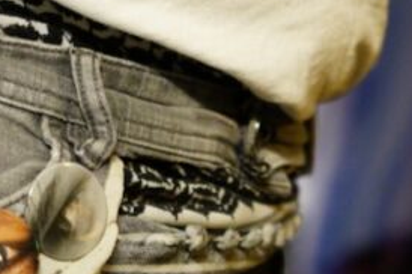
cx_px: -39
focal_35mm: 131
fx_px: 1497
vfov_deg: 10.1
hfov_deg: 15.3
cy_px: 394
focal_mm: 35
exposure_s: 1/100
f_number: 2
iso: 2500
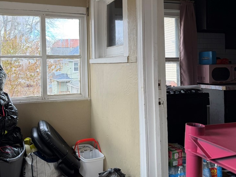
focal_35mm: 34
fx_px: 232
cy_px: 67
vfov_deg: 41.5
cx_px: 82
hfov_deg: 53.1
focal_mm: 6.76
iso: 50
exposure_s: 1/128
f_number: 1.78
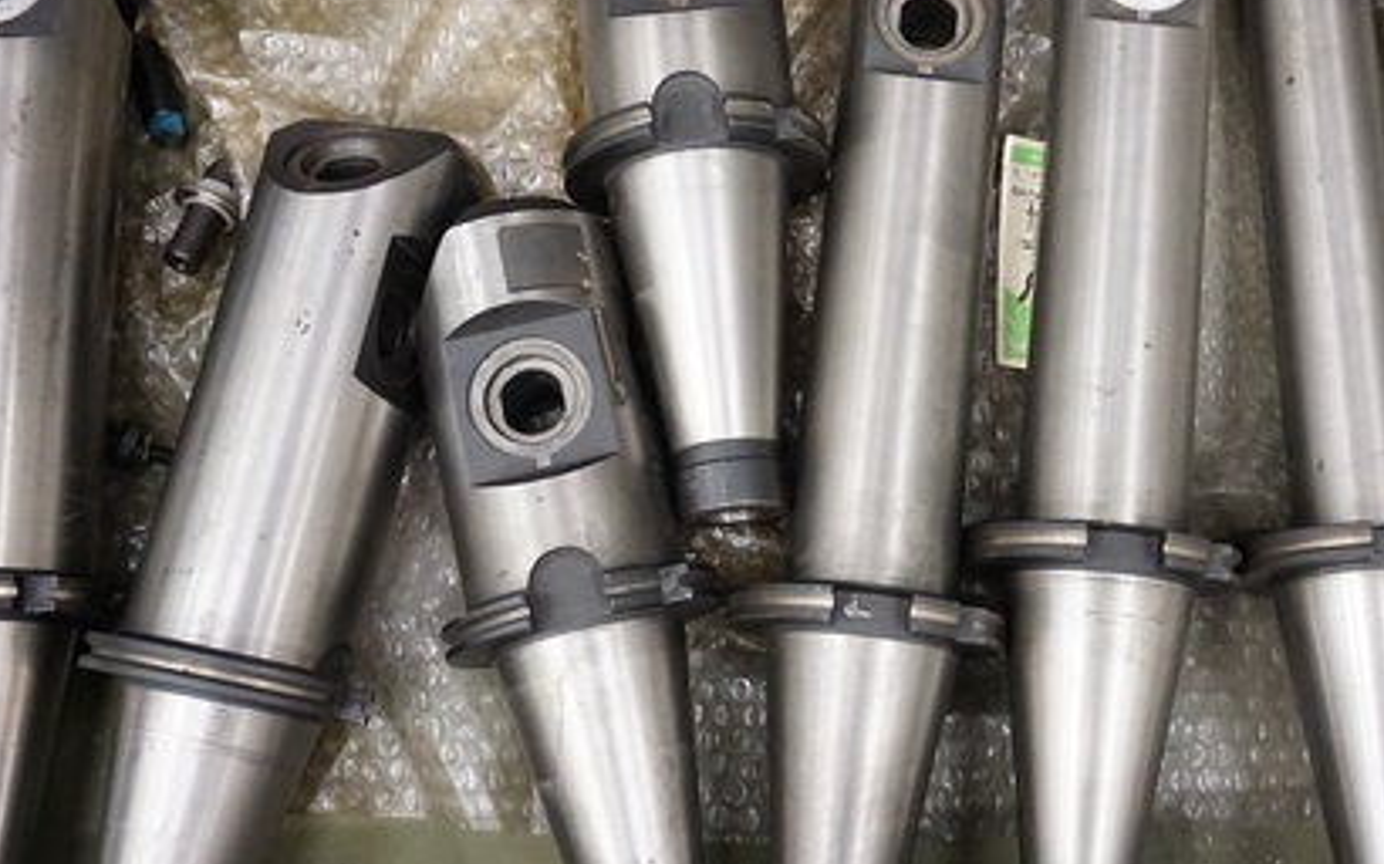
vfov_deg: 29.8
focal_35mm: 43
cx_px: 820
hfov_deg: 46.0
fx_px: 1621
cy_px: 378
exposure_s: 1/50
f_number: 3.5
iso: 3200
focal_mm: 16
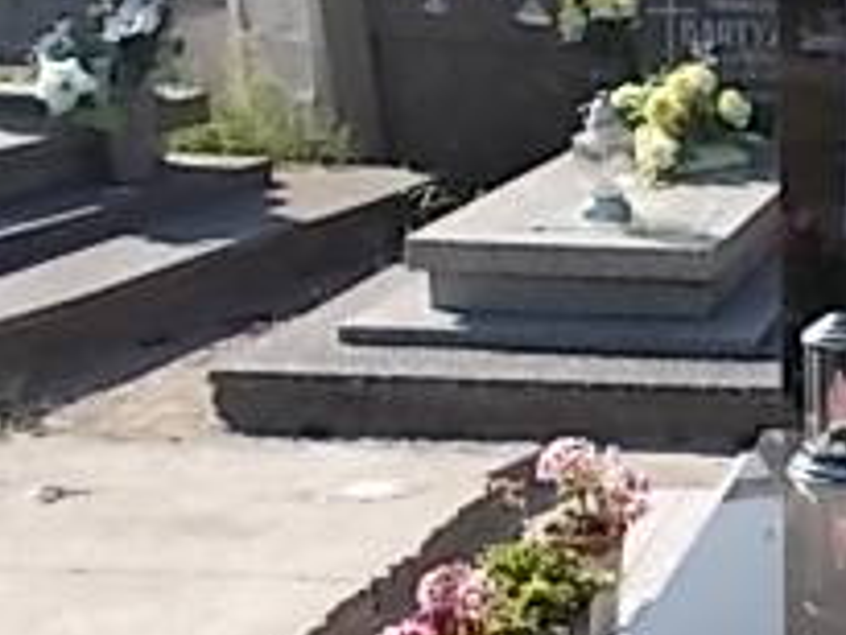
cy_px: 272
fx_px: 1981
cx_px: 1118
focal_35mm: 81
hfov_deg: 21.6
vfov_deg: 18.2
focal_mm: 4.6
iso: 80
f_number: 3.2
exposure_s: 1/400
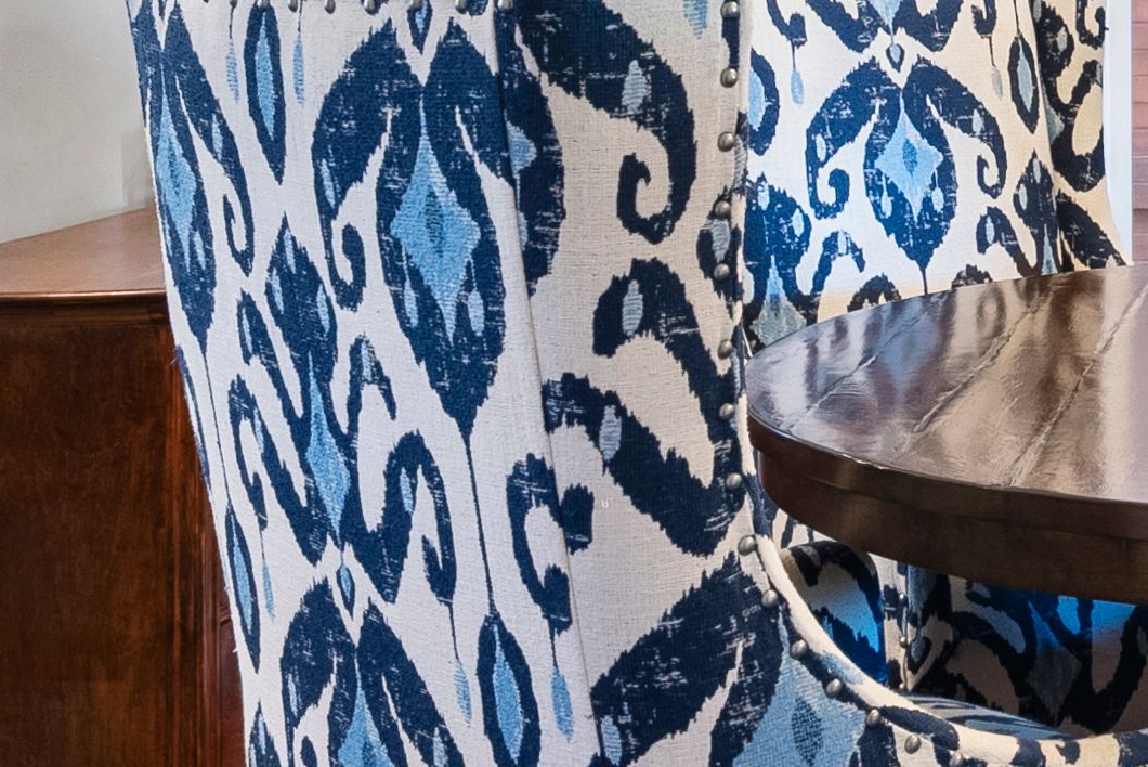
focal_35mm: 80
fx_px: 2552
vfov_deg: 16.6
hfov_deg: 22.8
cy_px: -68
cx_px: 1466
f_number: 8
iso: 640
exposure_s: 1/4
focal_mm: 20
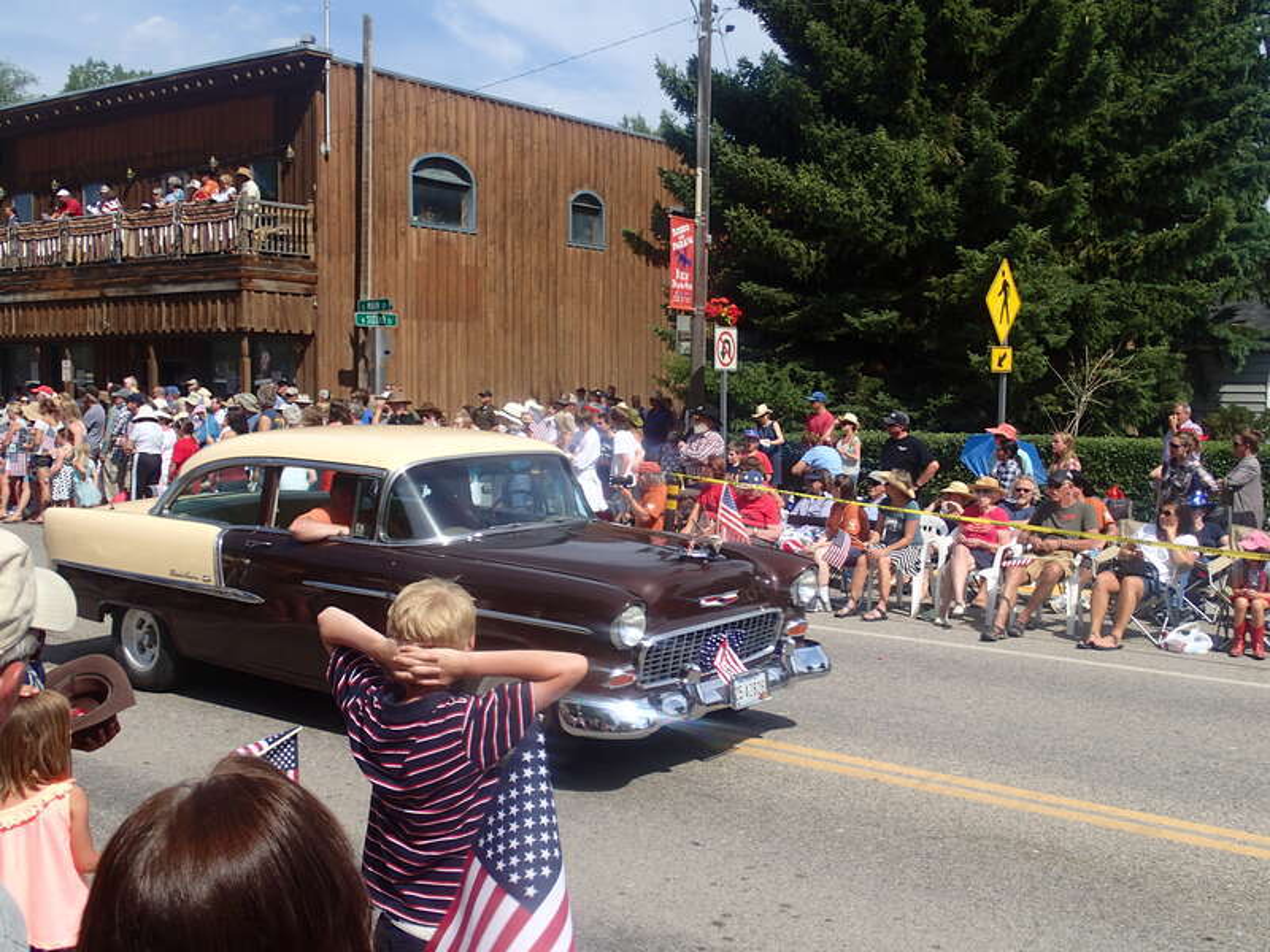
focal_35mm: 38
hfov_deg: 49.0
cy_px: 476
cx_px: 635
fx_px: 1394
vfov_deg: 37.7
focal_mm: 6.86
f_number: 10
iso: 100
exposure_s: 1/125
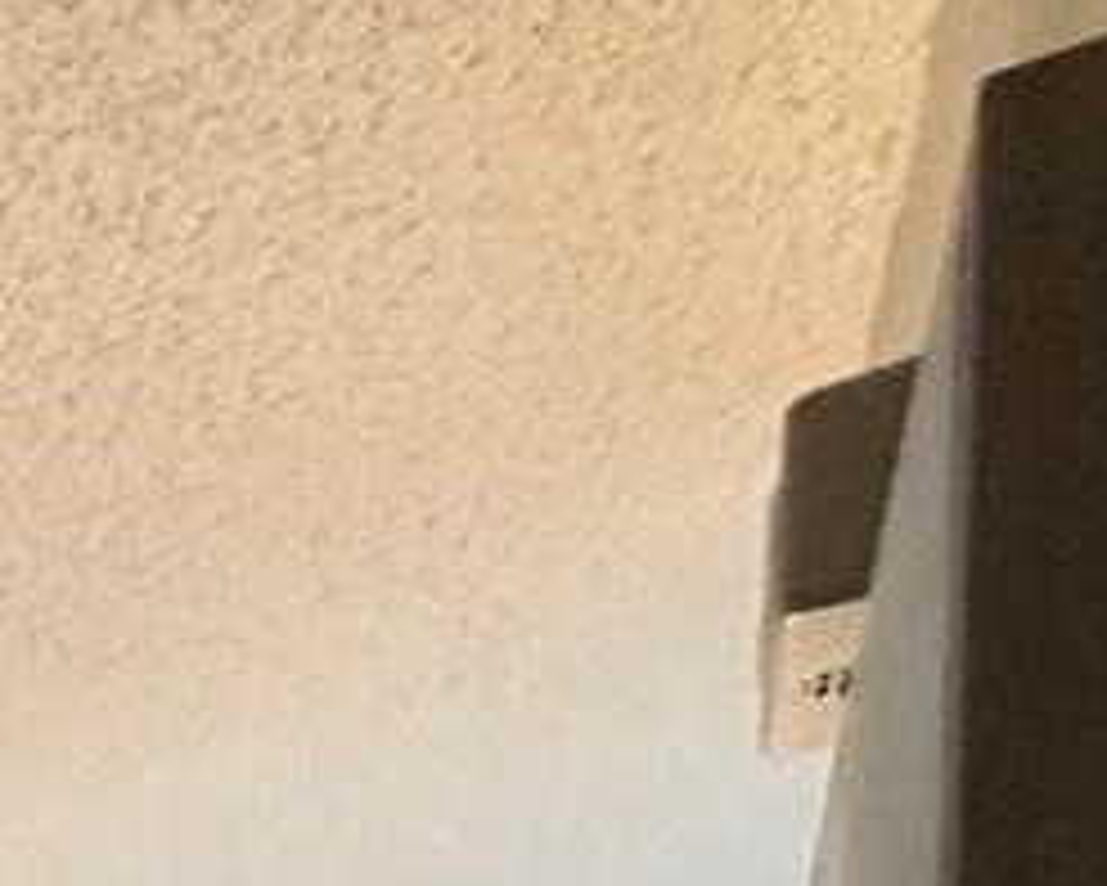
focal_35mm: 89
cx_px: -2160
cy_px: 2294
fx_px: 2917
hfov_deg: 11.7
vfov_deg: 12.4
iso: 400
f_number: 2.2
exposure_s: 1/60
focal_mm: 2.22
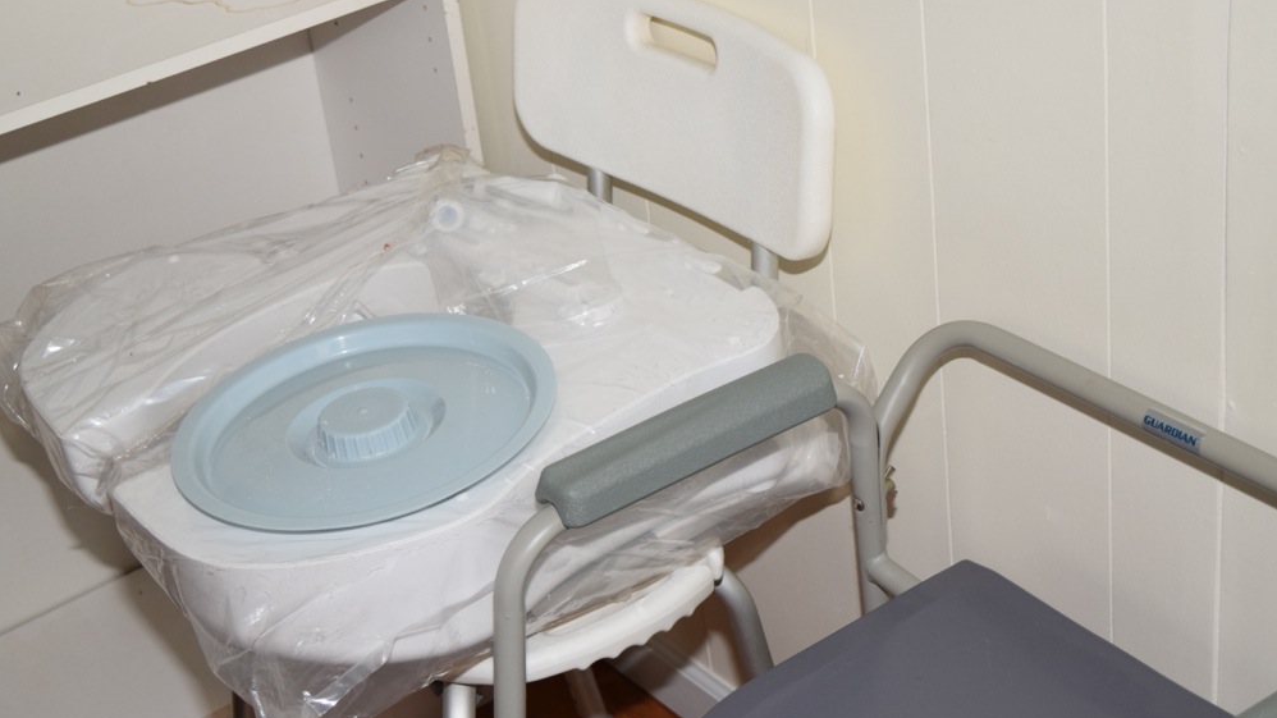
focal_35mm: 63
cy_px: 424
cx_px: 638
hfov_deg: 33.3
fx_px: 2133
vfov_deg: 19.1
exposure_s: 1/60
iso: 1000
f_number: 5
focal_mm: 40
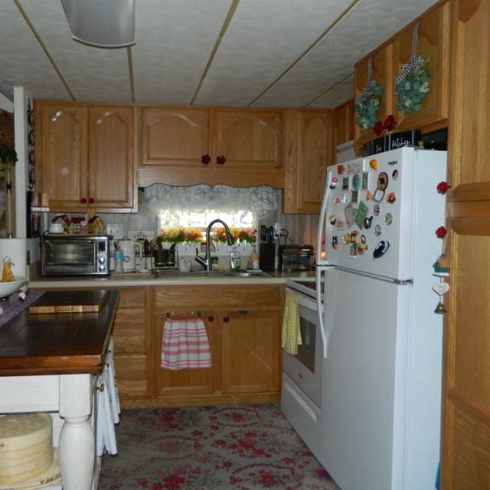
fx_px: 480
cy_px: 248
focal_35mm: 30
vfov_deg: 54.0
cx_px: 193
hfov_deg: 53.6
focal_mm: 4.5
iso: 200
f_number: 3.1
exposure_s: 1/30
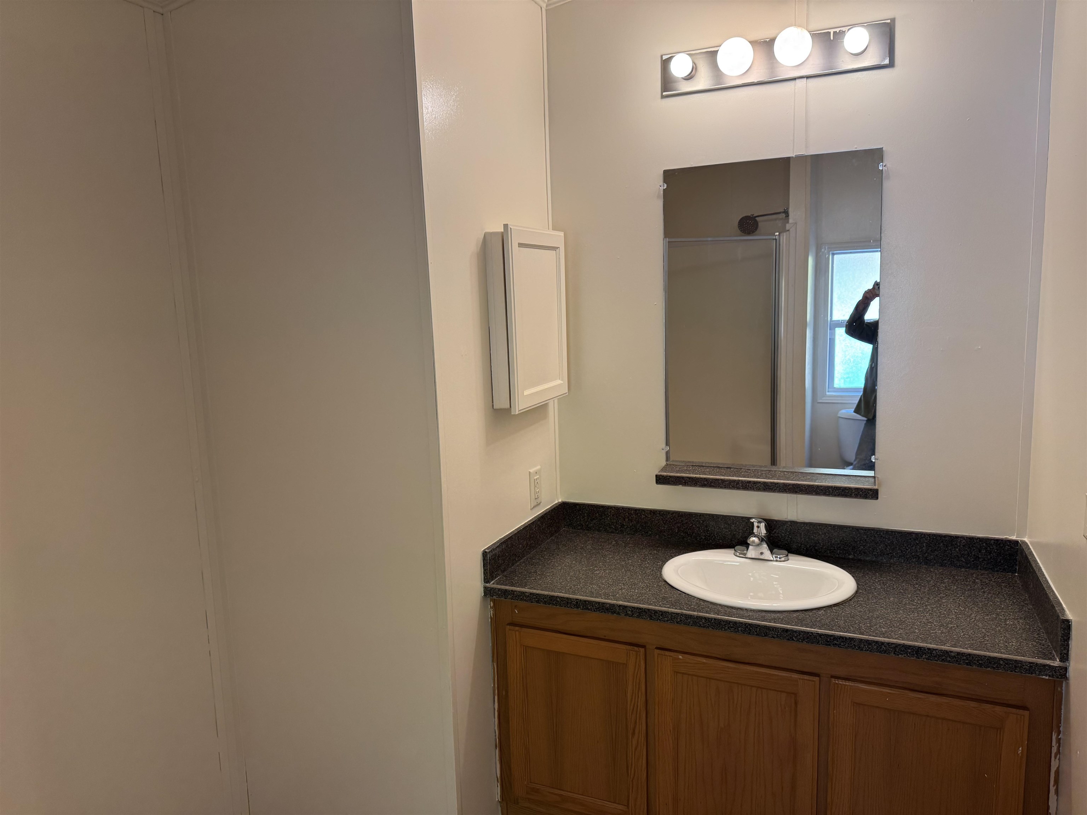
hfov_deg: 71.6
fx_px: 754
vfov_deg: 56.8
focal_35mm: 24
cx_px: 544
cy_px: 408
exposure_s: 1/120
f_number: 1.78
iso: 125
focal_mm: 6.76
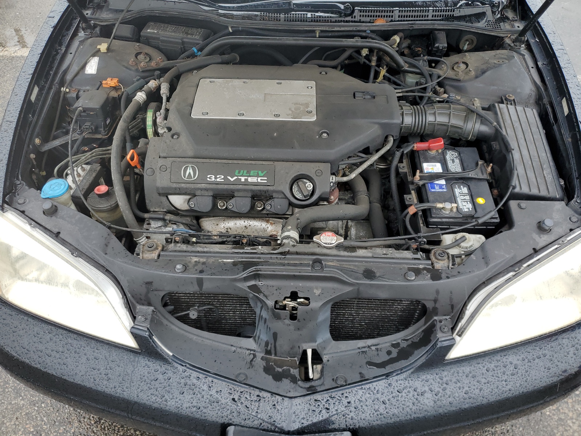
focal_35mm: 26
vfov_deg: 53.1
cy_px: 218
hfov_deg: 67.3
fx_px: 436
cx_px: 290
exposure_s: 1/286
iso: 50
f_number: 1.5
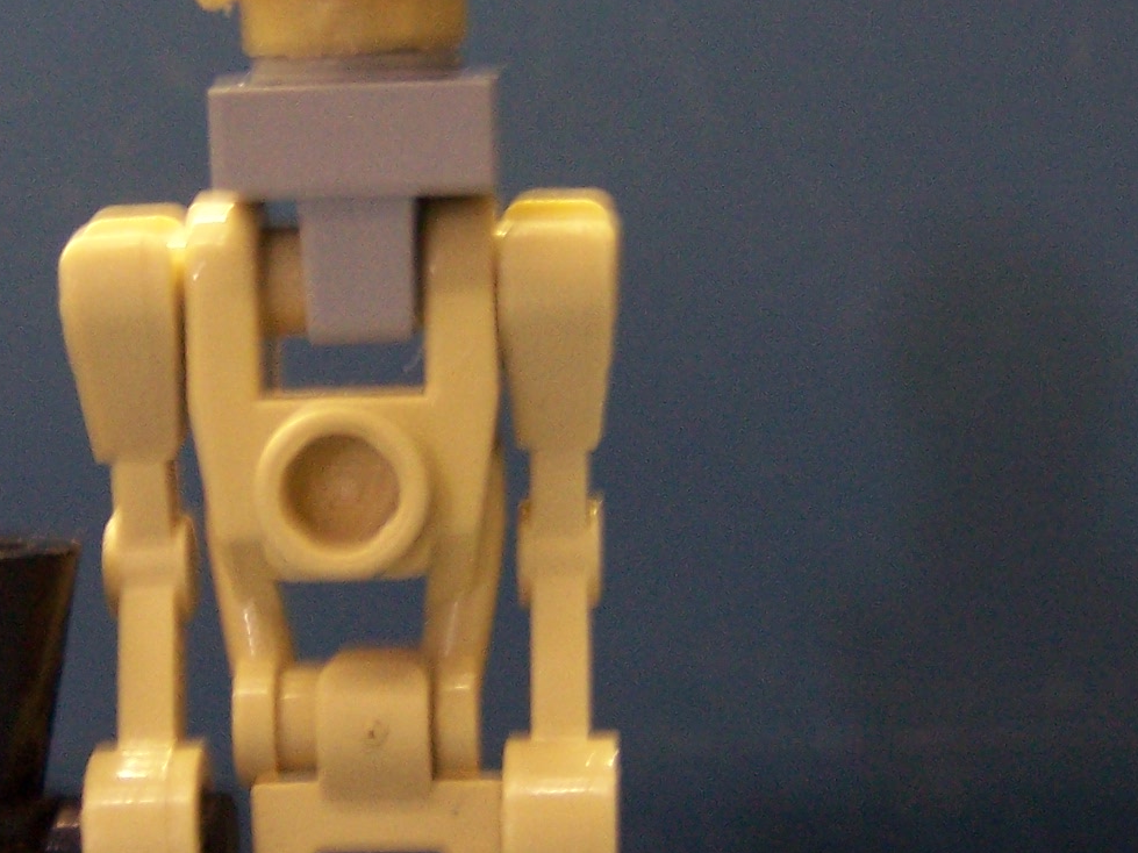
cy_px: 435
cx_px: 408
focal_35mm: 100
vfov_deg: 14.8
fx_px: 3287
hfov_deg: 19.6
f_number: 2.8
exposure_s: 1/8
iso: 140
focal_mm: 6.3
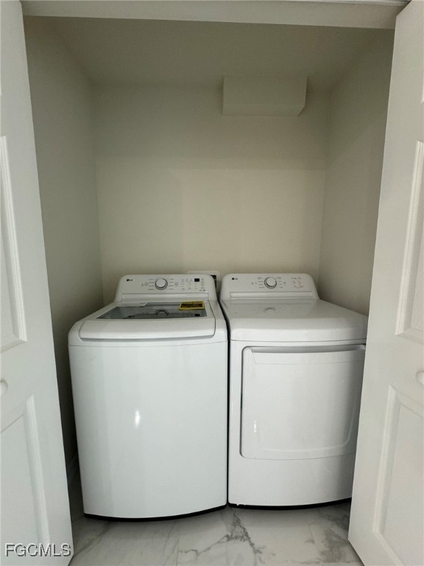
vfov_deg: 102.1
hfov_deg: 85.7
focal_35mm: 14
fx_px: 229
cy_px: 283
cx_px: 212
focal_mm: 2.22
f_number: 2.2
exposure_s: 1/60
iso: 200
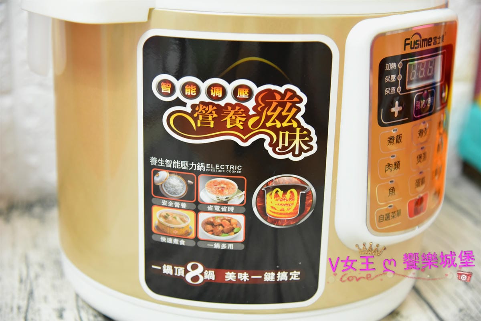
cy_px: 160
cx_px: 240
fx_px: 869
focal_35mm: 65
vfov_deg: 20.9
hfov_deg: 30.9
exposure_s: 1/60
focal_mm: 65
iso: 3200
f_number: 4
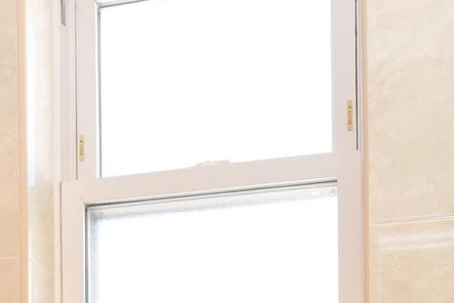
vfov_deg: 18.0
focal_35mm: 62
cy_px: 527
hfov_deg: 32.4
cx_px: 203
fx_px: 782
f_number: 10
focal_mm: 14
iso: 2000
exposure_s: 1/160
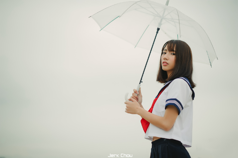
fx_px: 330
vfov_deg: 26.9
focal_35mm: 50
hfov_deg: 39.6
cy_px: 79
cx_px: 119
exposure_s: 1/400
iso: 200
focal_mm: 50
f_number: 1.8
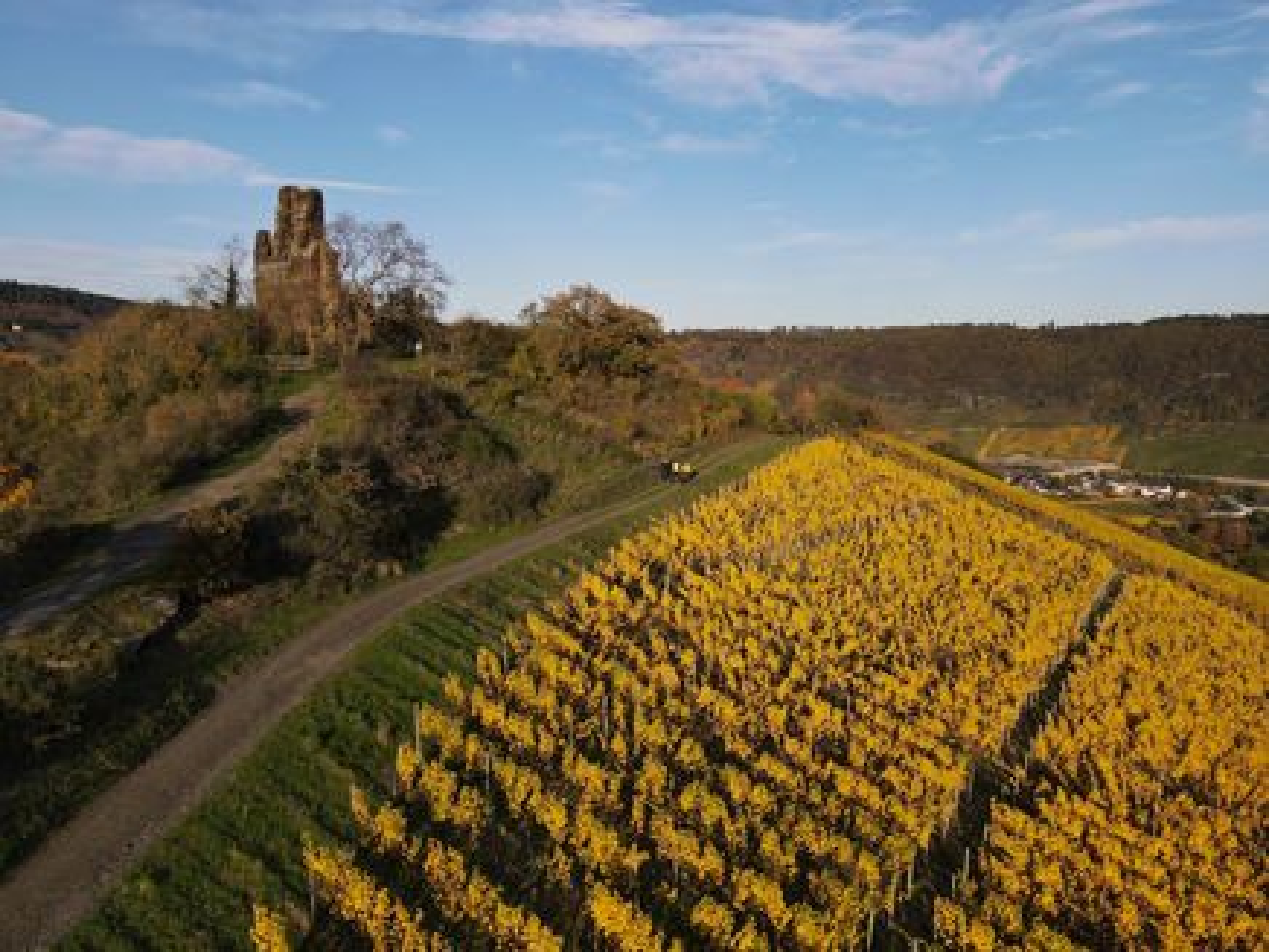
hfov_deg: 71.6
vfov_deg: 56.8
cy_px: 476
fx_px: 880
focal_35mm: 24
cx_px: 634
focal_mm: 4.5
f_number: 2.8
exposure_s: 1/640
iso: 100
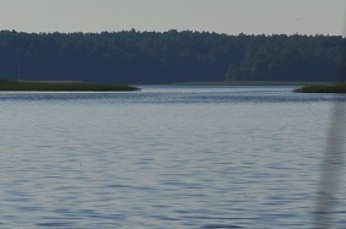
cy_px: 23
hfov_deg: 5.5
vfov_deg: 3.7
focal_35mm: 372
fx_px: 3569
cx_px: 141
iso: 250
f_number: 4.5
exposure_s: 1/8000
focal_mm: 70
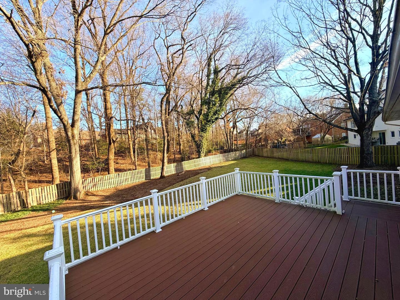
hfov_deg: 102.1
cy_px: 150
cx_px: 200
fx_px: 162
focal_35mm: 14
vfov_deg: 85.7
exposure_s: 1/502
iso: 50
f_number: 2.2
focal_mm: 2.22
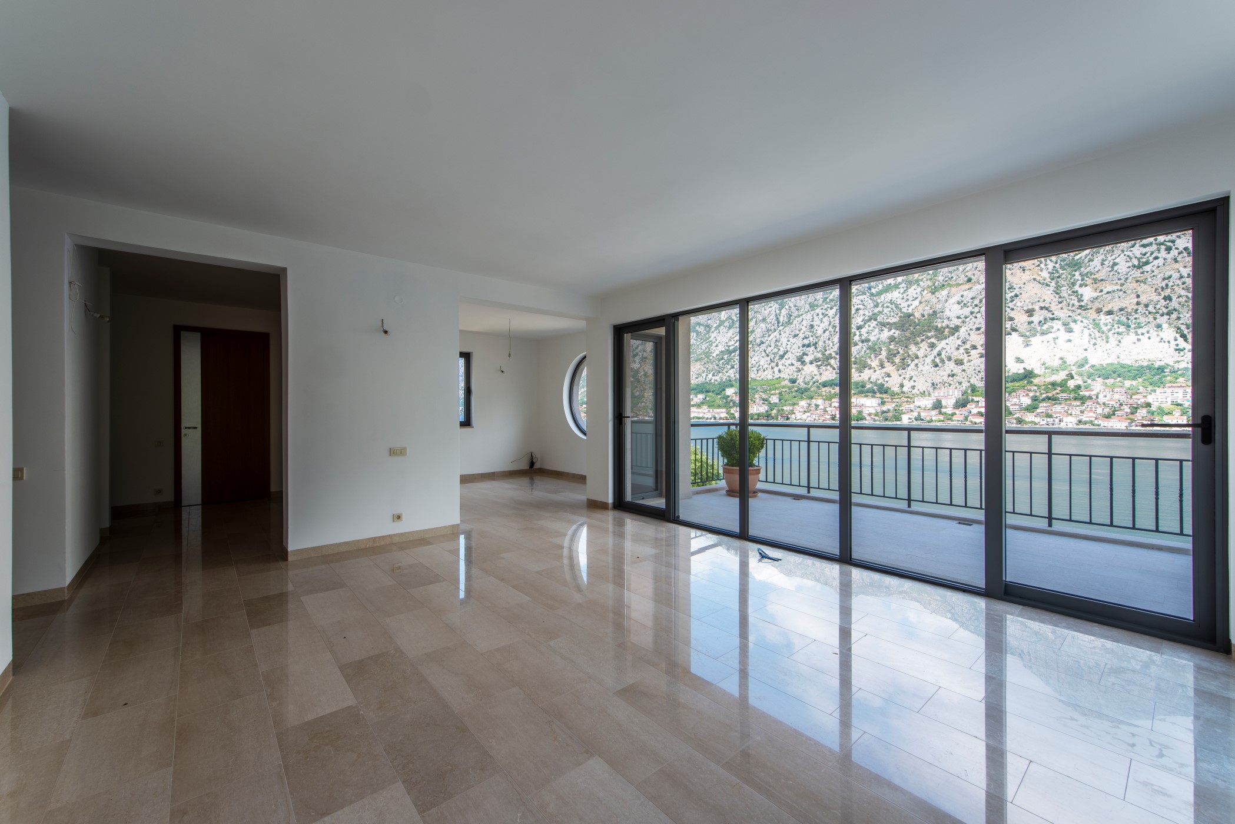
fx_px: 480
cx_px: 618
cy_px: 412
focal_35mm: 14
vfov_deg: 81.2
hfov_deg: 104.2
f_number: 5.6
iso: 50
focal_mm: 14
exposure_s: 1/125
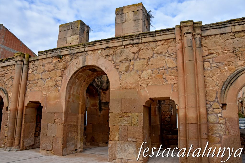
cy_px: 82
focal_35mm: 27
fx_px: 184
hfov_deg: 67.4
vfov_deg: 47.9
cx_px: 122
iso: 400
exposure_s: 1/400
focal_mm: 18
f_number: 10
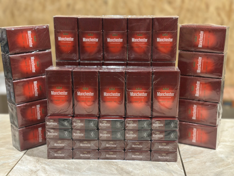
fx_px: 324
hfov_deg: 39.7
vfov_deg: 30.3
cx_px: 117
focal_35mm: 48
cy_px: 88
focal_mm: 6.86
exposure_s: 1/33
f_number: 1.78
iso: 400
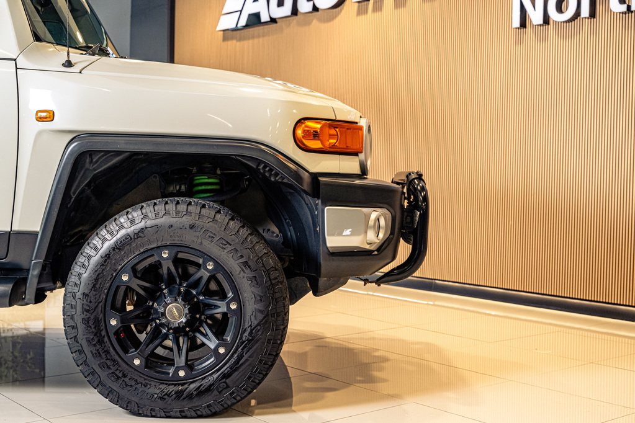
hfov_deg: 41.1
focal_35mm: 48
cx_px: 318
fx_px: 847
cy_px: 212
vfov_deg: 28.1
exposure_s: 1/200
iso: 1600
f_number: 5
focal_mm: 48
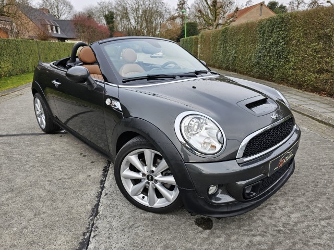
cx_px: 167
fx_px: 222
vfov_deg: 58.9
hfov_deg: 73.9
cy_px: 125
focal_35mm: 23
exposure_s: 1/180
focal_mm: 6.3
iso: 40
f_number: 1.7
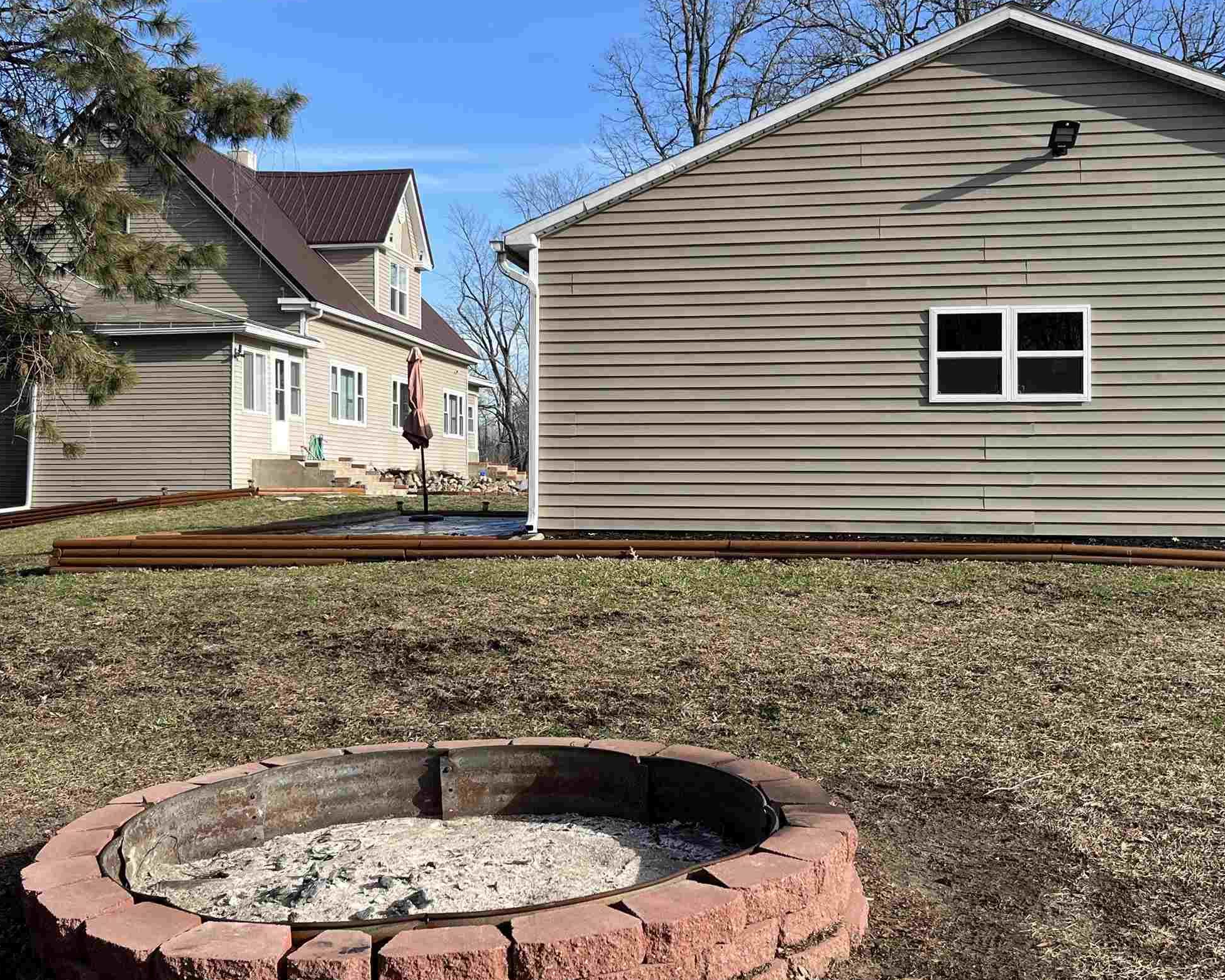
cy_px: 425
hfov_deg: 45.8
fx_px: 1450
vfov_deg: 37.3
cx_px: 599
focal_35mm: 40
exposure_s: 1/1695
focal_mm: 5.1
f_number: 1.6
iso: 50
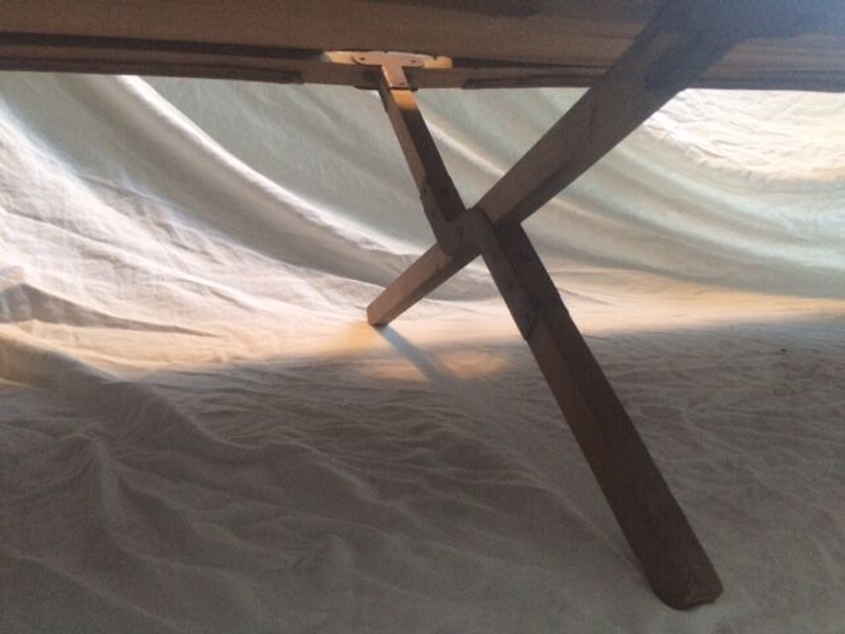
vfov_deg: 48.2
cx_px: 422
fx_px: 708
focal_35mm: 29
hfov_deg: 61.7
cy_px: 317
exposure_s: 1/25
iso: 250
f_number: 2.2
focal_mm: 4.15
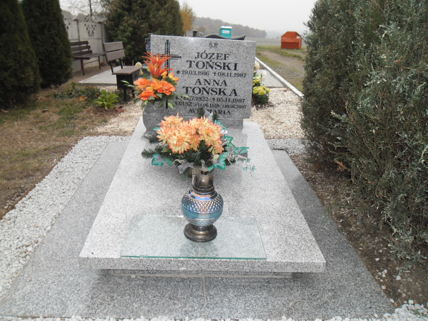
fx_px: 334
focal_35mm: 27
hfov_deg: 65.3
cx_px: 214
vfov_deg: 51.4
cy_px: 160
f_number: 3.5
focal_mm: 4.9
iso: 100
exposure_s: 1/45
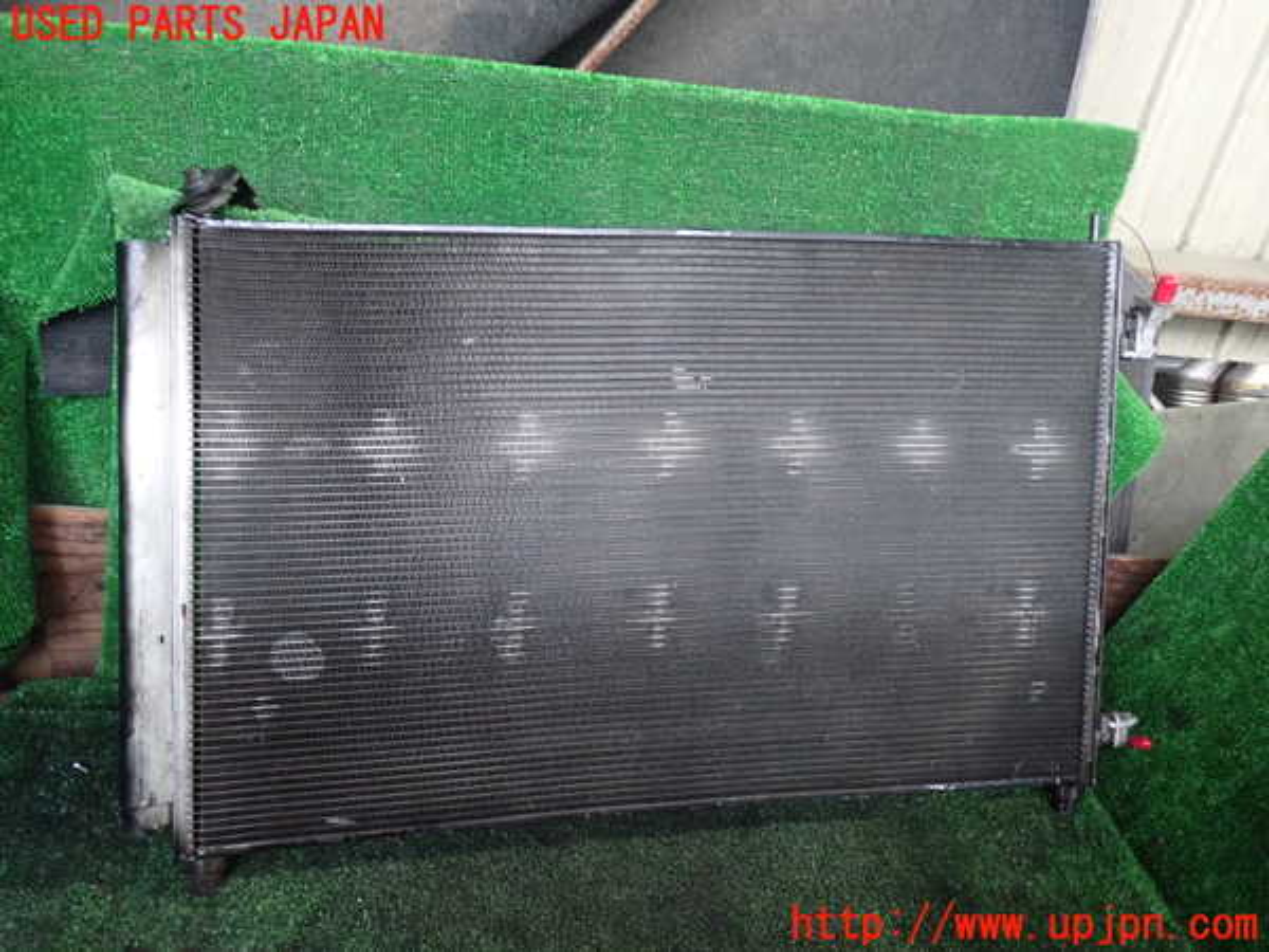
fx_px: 1100
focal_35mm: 30
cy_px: 476
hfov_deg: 60.0
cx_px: 634
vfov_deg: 46.8
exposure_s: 1/25
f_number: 2.3
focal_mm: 5.4
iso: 800
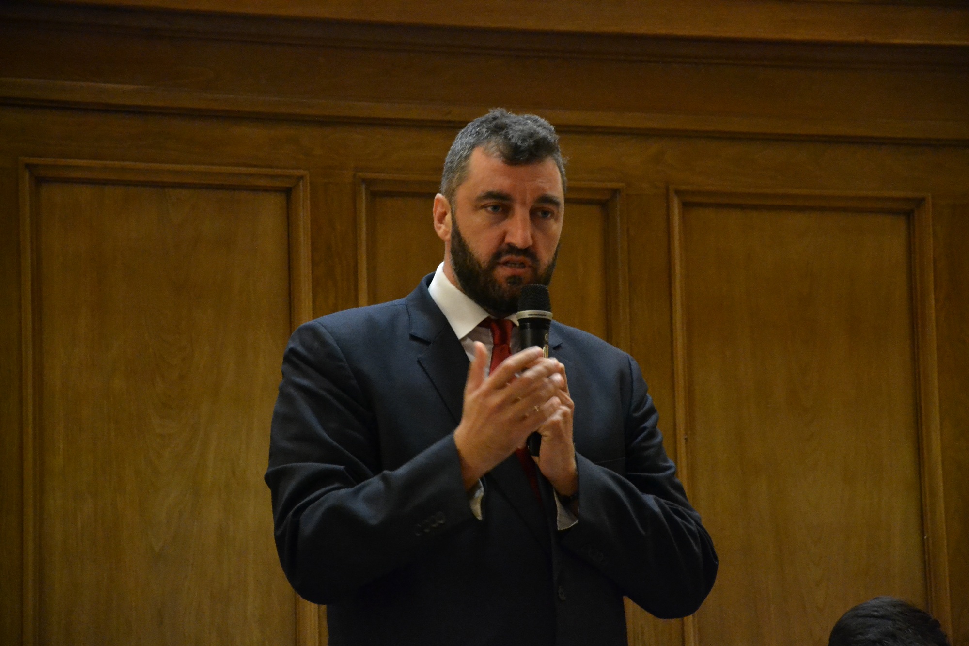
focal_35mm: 183
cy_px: 323
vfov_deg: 7.5
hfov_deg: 11.2
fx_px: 4925
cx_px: 484
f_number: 5.6
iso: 3200
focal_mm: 122
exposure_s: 1/50
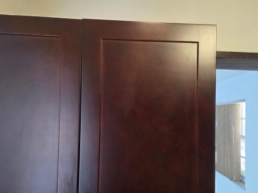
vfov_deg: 51.3
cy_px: 106
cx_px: 141
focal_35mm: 27
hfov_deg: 65.2
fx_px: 201
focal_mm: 5.4
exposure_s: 1/120
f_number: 1.8
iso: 500
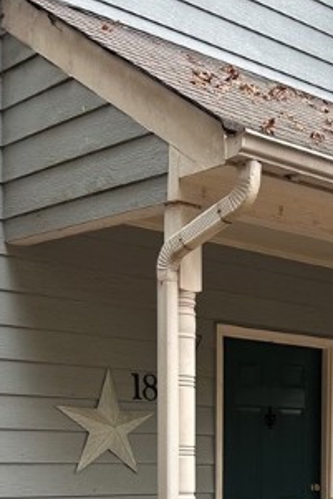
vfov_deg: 27.4
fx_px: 956
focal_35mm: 69
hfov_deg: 18.8
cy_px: 511
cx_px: 393
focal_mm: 5.7
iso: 50
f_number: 1.5
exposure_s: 1/541
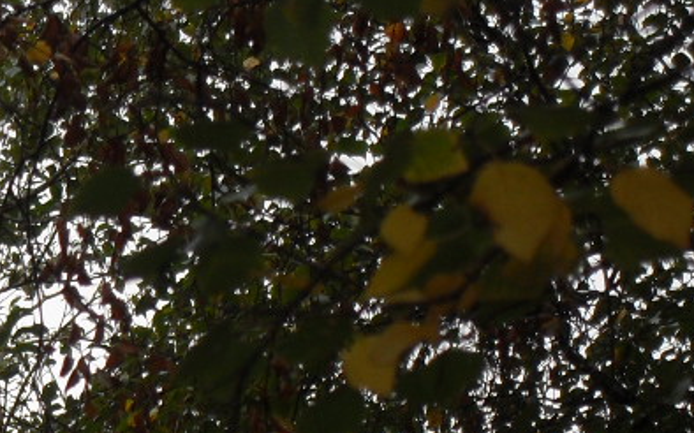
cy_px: 586
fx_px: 5786
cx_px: -183
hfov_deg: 6.8
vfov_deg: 4.3
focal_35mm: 306
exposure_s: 1/90
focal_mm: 18.1
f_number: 5.2
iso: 100
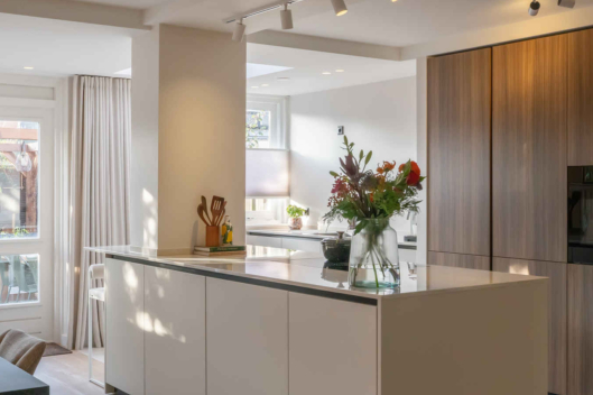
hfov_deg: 40.8
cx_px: 296
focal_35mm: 48
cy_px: 238
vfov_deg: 27.8
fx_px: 797
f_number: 11
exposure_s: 1/100
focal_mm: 36.3
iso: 1250
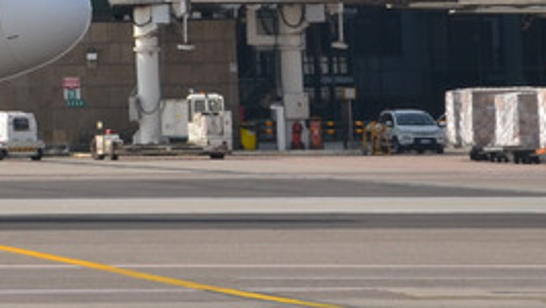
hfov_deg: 4.8
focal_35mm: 441
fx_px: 6389
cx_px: -688
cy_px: -382
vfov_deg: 2.7
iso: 160
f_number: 10
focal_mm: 62
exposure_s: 1/400
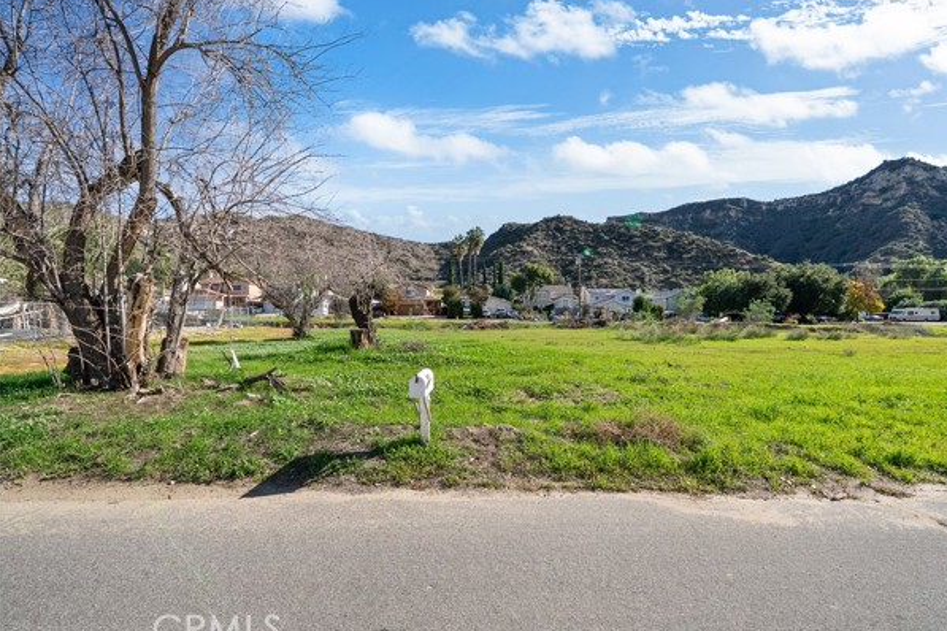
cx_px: 506
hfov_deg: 100.2
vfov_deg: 77.3
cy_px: 313
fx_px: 395
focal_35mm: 15
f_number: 9
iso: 250
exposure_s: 1/400
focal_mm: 14
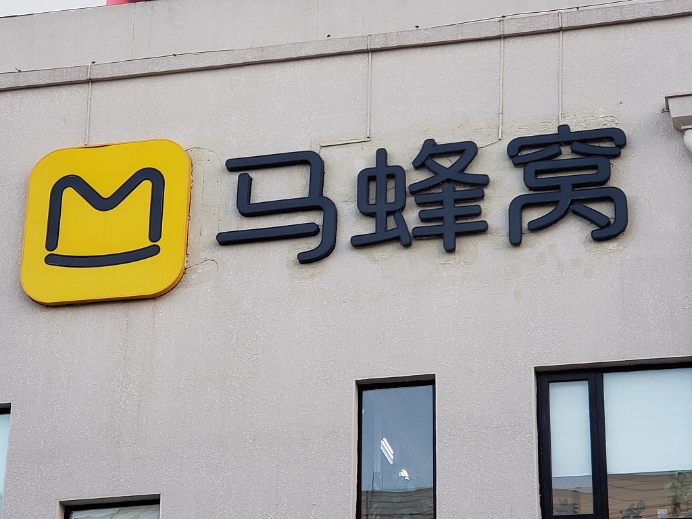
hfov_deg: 36.8
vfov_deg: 28.0
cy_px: 260
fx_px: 1040
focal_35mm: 52
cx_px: 346
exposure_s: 1/34
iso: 32
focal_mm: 6
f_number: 2.4
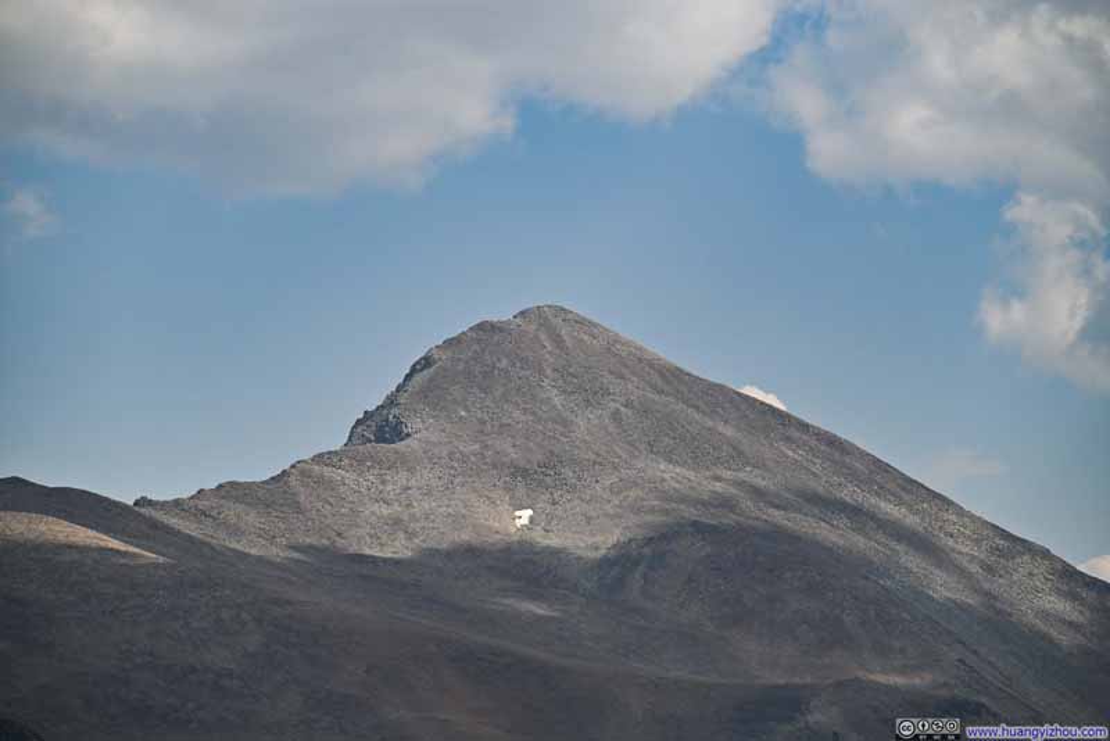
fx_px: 4626
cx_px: 555
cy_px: 370
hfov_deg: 13.7
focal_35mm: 150
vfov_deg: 9.2
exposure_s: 1/1600
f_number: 5.6
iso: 100
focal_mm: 150
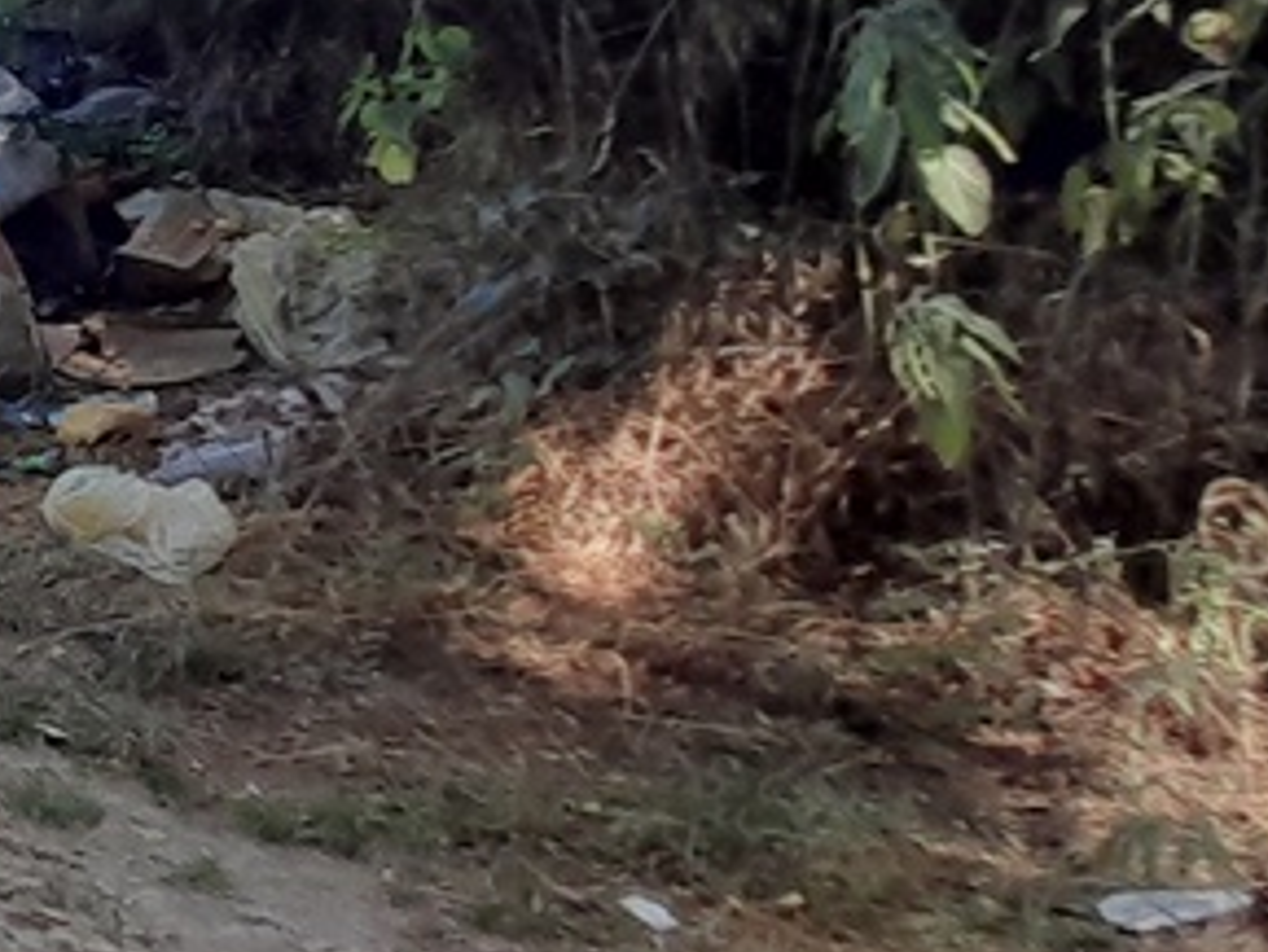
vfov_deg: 26.4
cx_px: -943
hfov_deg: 22.7
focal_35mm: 54
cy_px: 140
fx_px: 1979
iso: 40
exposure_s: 1/157
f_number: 2.2
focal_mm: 1.42
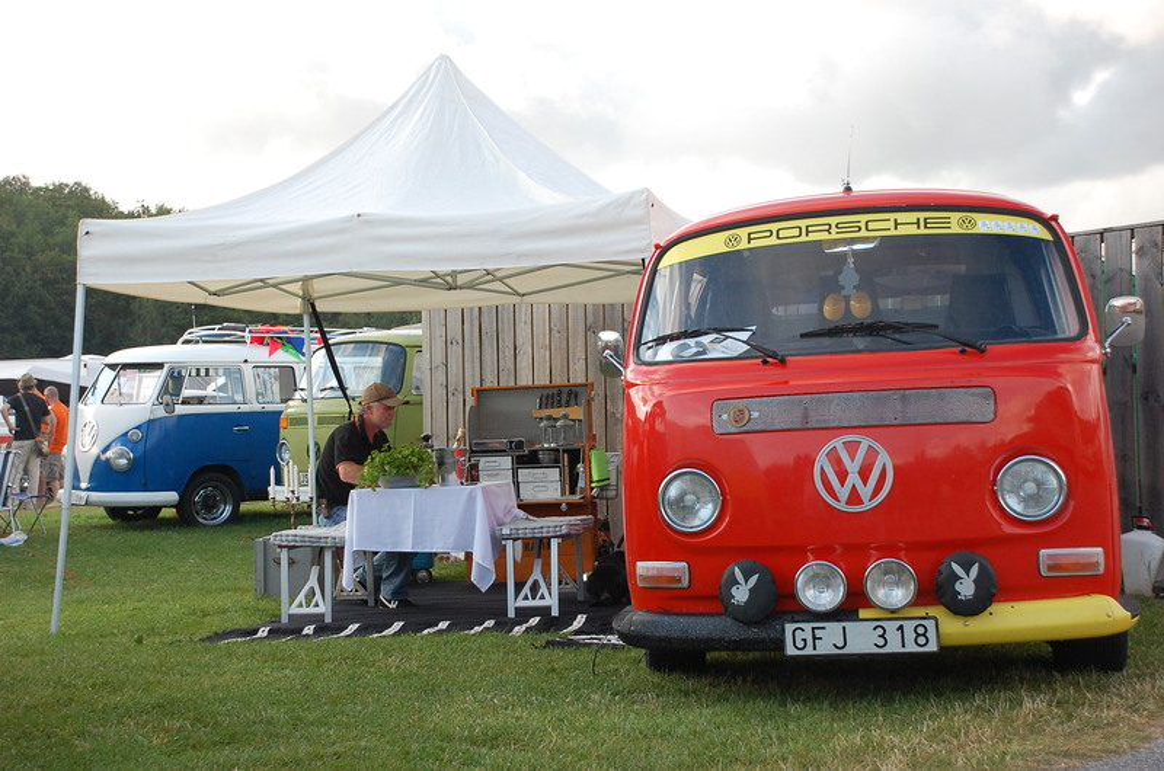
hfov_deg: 33.5
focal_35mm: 60
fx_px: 1936
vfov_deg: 22.5
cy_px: 386
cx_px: 582
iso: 720
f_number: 4.5
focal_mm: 40
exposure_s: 1/500
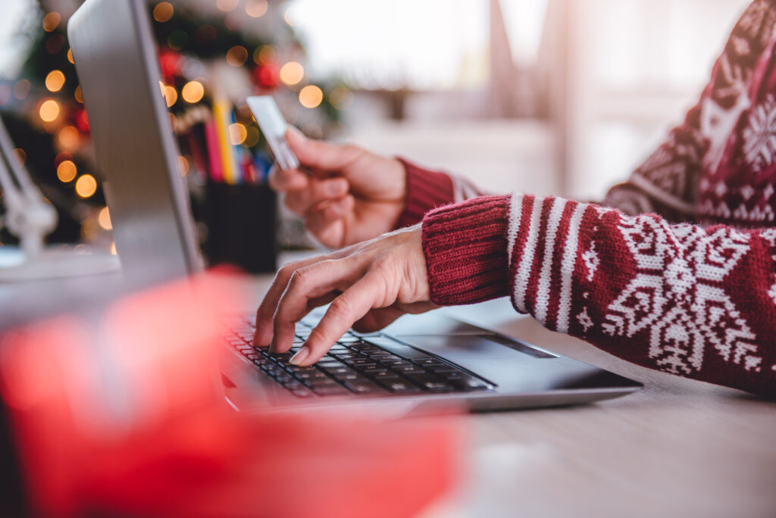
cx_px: 388
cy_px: 259
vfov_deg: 23.4
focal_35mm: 58
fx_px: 1251
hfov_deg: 34.5
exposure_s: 1/160
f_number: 2.8
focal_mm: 58
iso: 100
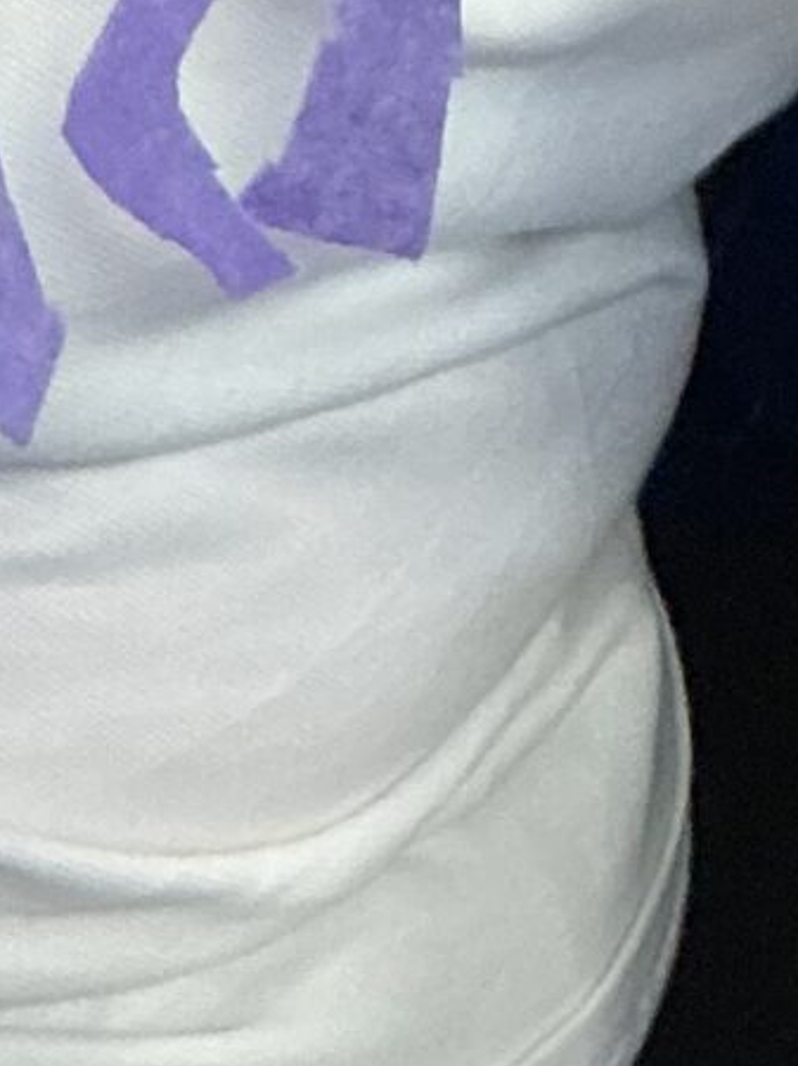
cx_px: 182
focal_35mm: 165
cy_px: -1225
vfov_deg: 10.7
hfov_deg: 9.0
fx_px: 5076
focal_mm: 3
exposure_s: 1/60
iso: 160
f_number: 1.8
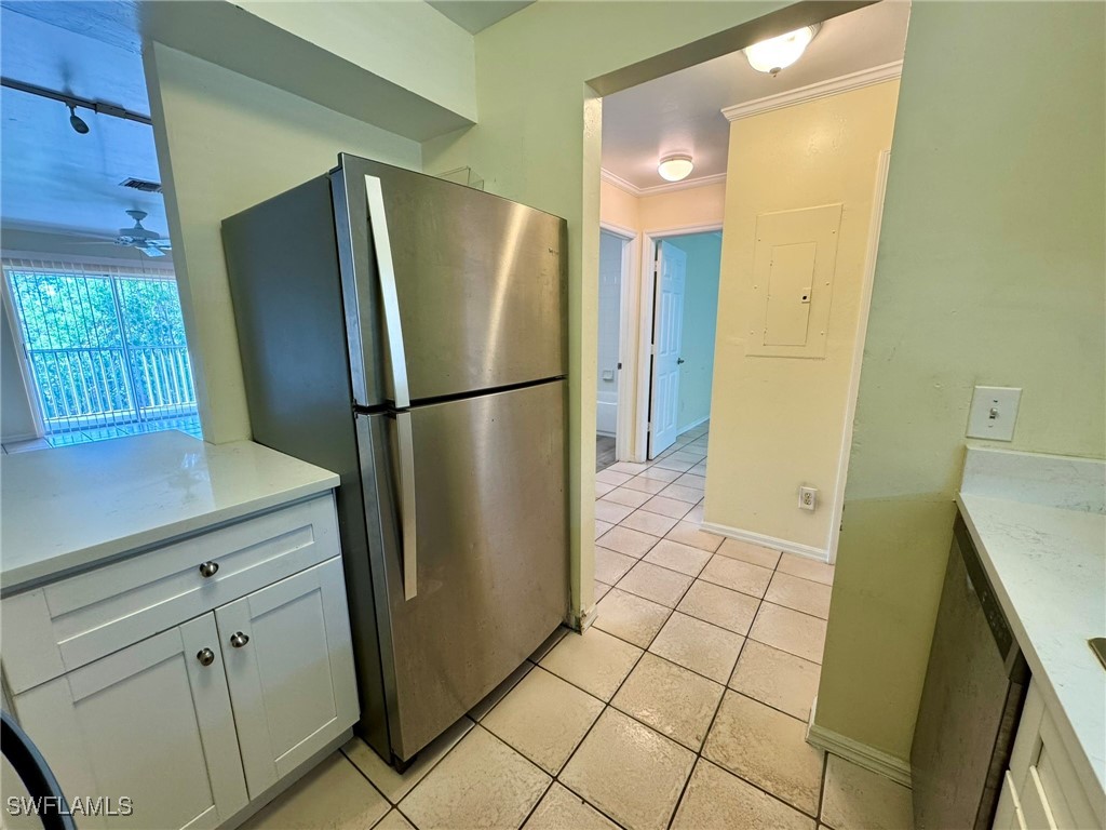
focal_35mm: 14
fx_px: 447
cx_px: 553
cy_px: 415
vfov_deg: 85.7
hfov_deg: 102.1
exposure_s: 1/60
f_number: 2.2
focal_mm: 2.22
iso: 200
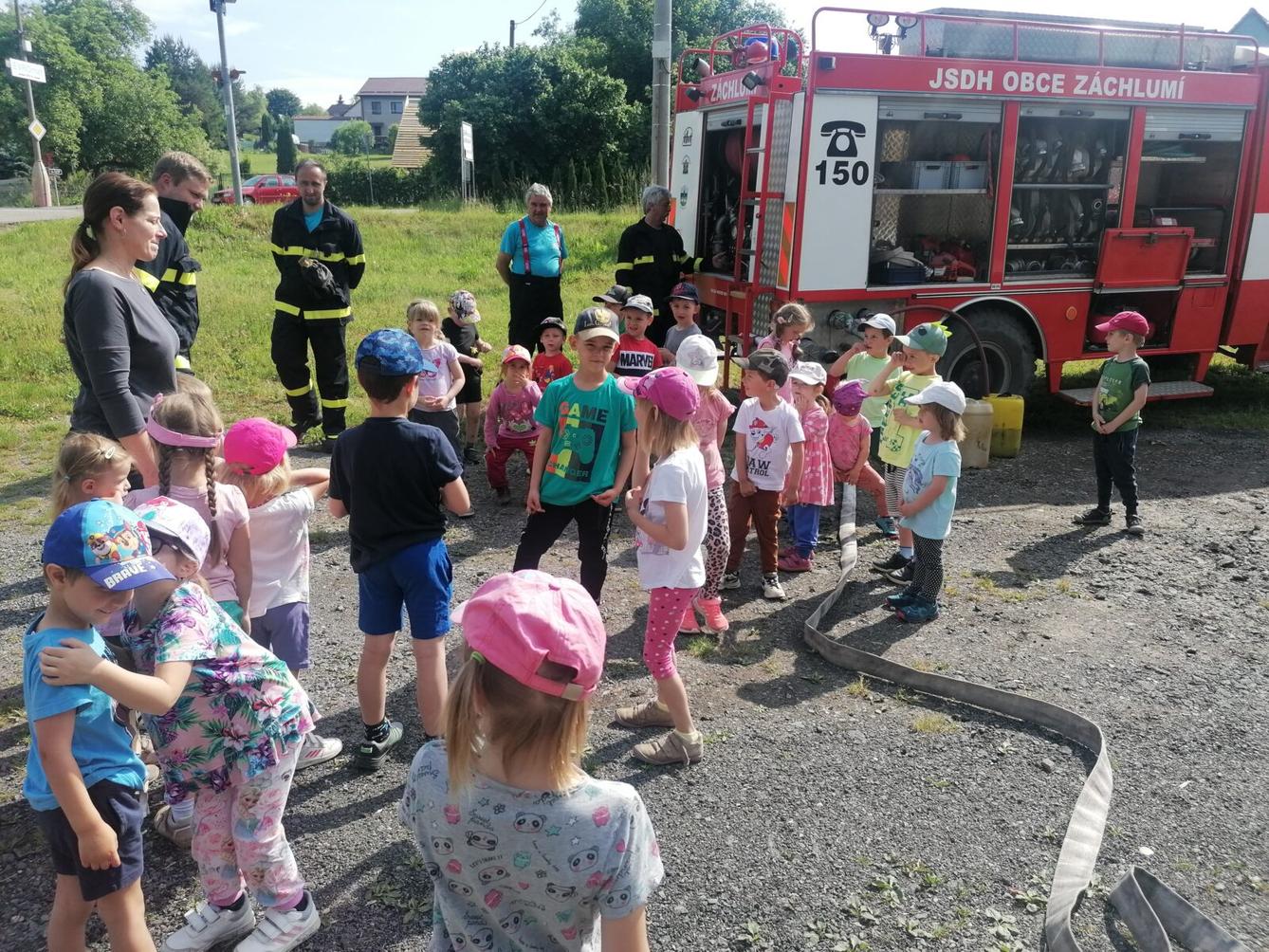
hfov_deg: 65.3
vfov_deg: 51.4
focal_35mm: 27
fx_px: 990
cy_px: 476
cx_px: 634
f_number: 1.8
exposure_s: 1/907
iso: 50
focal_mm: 4.75
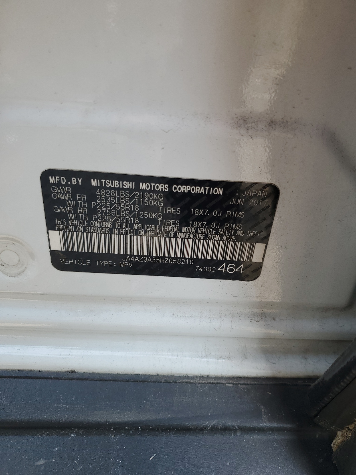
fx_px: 356
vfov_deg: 67.3
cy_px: 238
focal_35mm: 26
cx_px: 178
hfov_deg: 53.1
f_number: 1.5
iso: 50
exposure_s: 1/250
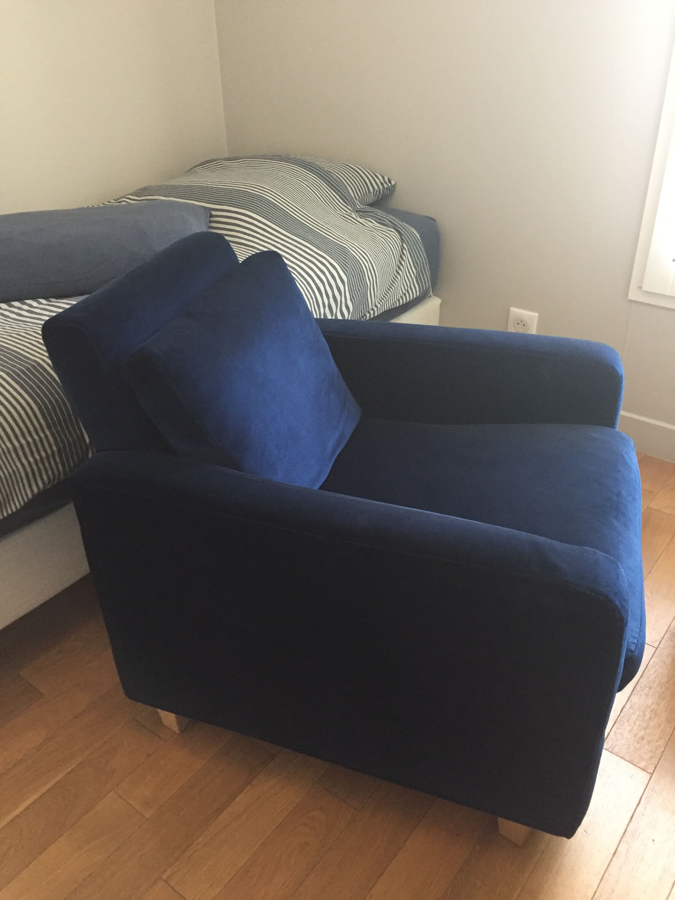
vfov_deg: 61.7
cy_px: 450
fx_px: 754
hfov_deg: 48.2
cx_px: 338
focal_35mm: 29
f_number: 2.2
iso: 250
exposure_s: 1/20
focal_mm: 4.15
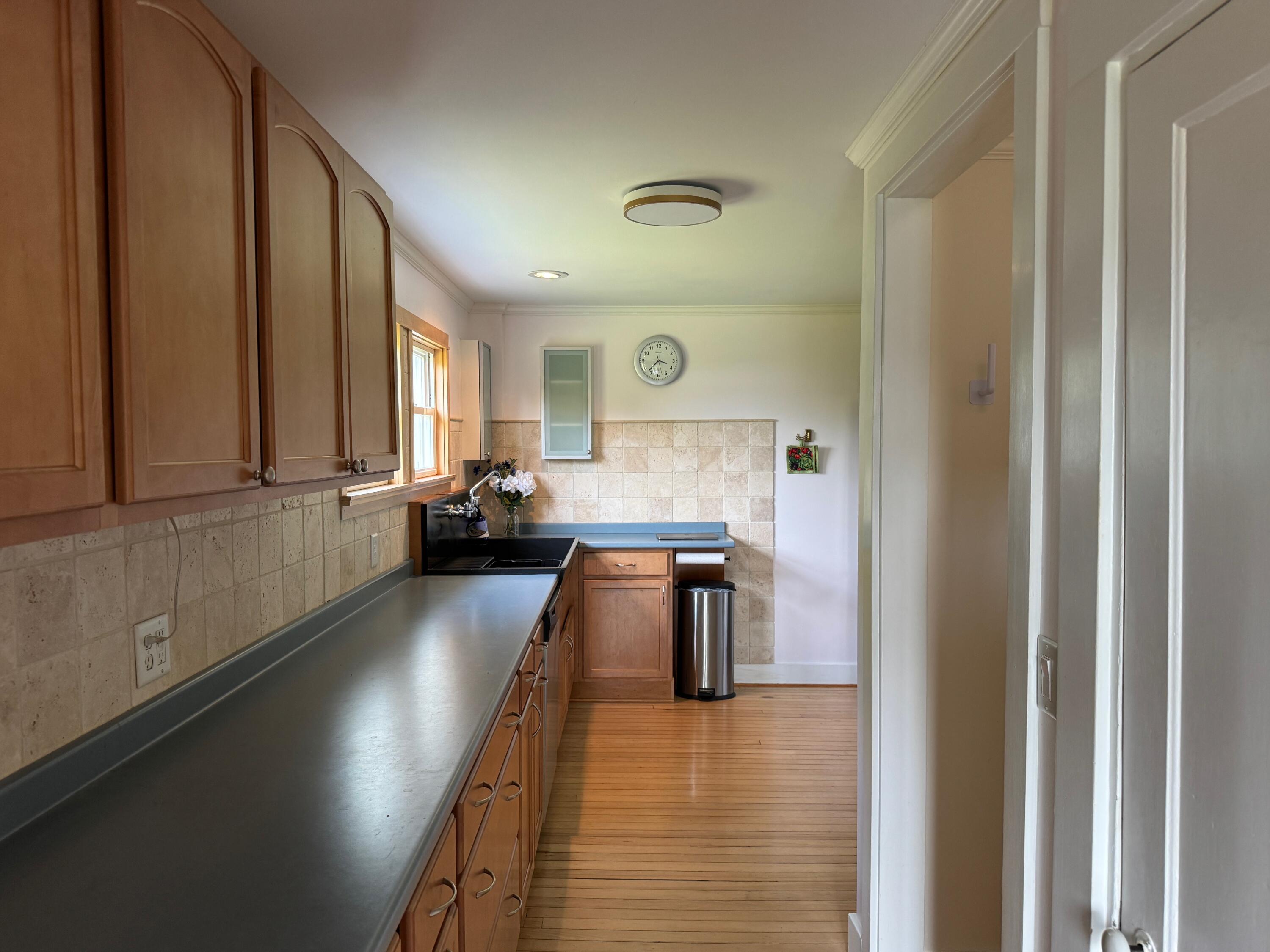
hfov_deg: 71.6
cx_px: 635
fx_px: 881
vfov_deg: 56.8
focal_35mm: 24
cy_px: 476
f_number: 1.78
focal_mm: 6.76
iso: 200
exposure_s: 1/120
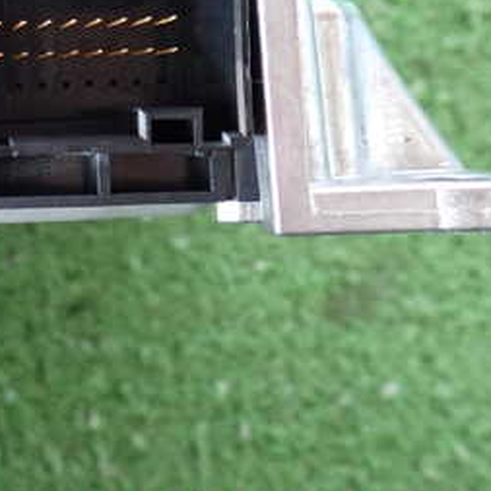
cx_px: -66
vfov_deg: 25.3
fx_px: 1075
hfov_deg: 23.9
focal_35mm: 67
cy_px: 101
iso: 640
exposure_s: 1/30
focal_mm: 5.79
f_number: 2.4
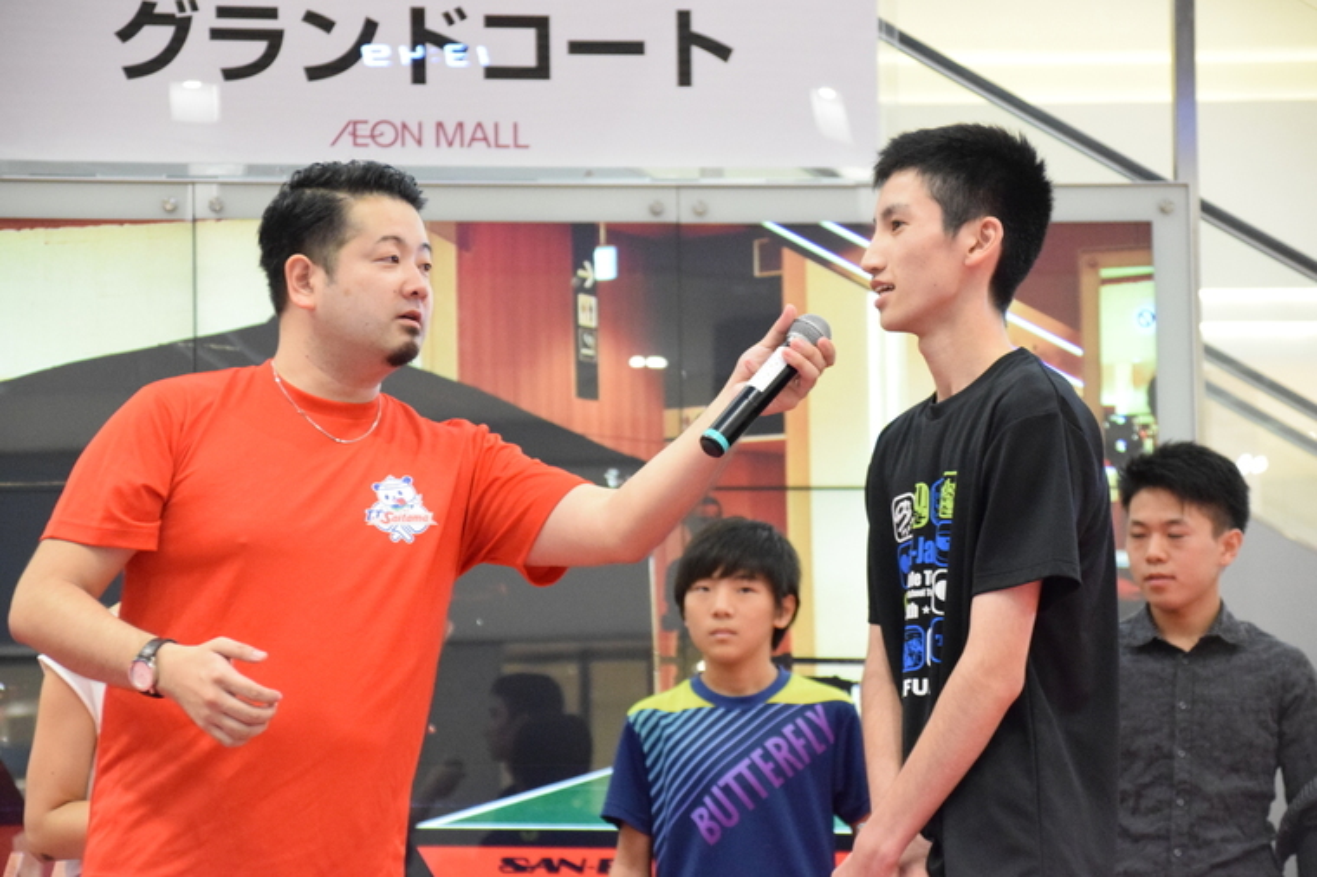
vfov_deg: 11.4
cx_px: 658
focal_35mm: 120
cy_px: 438
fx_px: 4388
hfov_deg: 17.1
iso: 6400
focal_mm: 80
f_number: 5.3
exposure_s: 1/100
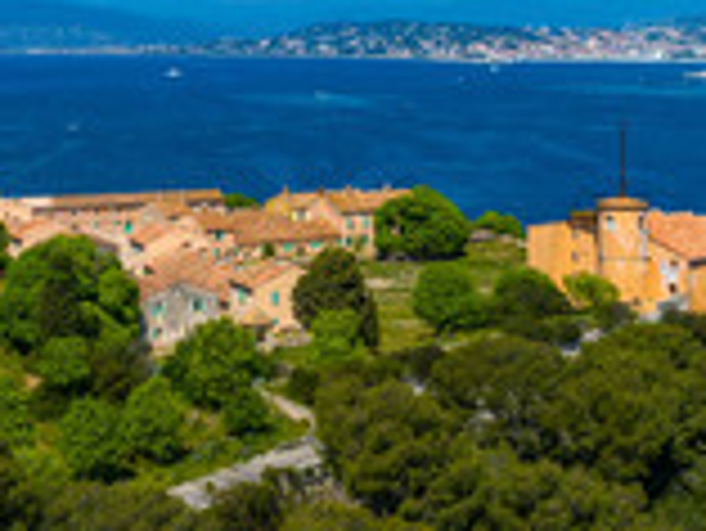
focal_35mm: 57
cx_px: 220
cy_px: 40
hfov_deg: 33.4
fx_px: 1163
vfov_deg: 24.8
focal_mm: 12.3
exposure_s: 1/1000
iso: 200
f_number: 8
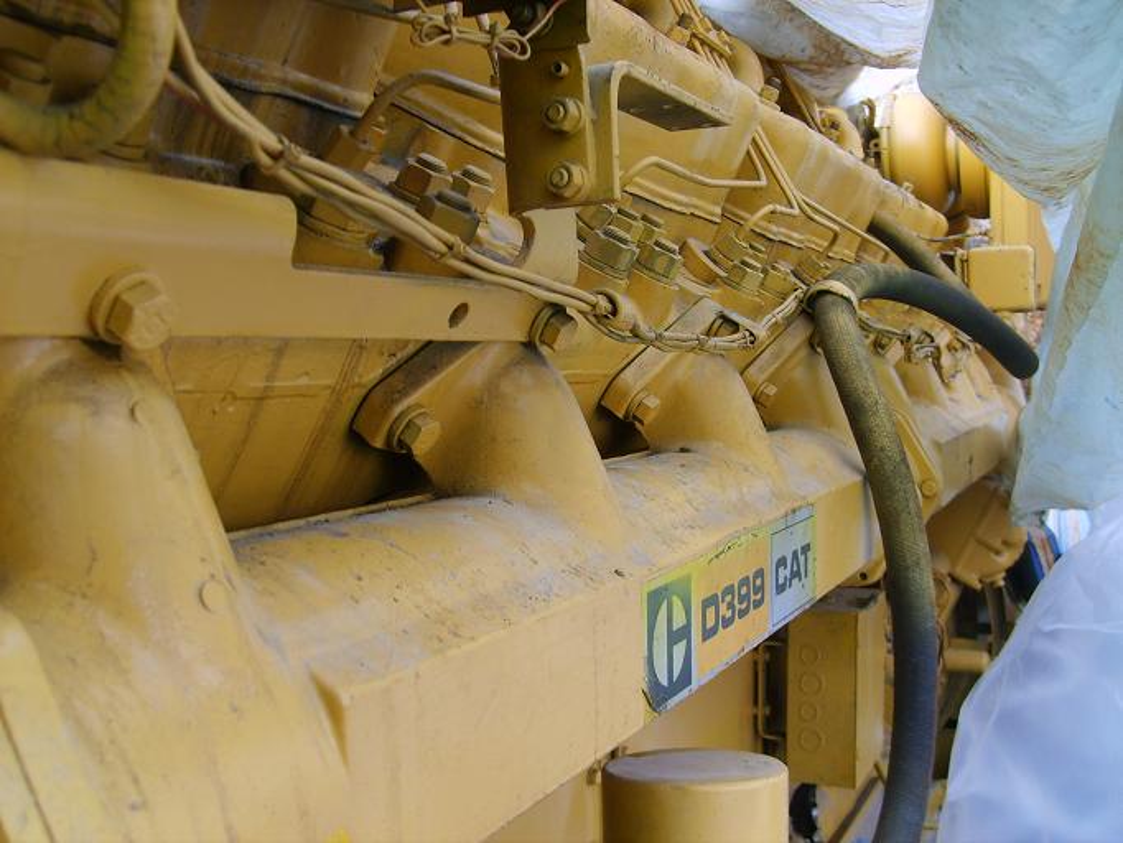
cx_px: 562
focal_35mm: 35
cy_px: 422
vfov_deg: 40.7
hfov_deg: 52.6
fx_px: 1136
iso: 50
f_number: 2.8
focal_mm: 5.8
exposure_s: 1/125
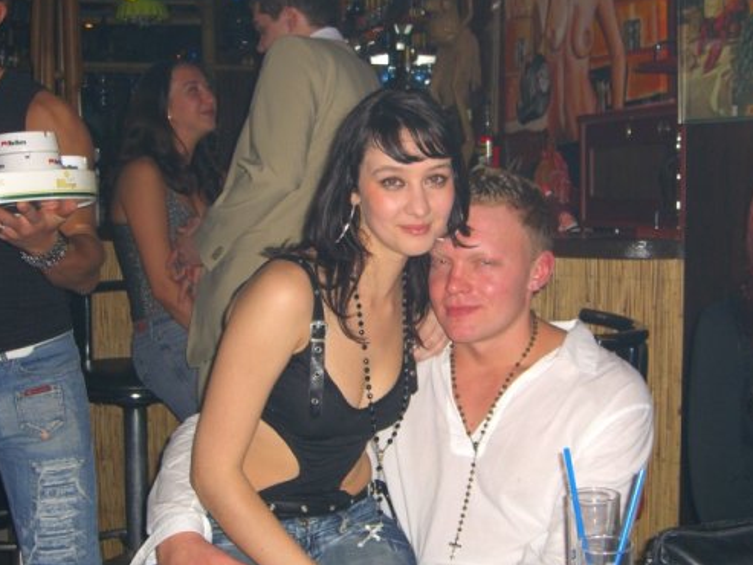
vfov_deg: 26.1
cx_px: 402
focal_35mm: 56
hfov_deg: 34.3
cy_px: 252
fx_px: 1218
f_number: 3.1
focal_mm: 9.5
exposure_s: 1/60
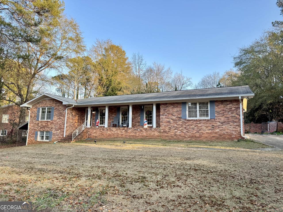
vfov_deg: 56.8
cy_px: 106
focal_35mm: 24
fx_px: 196
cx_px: 142
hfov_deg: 71.6
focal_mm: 6.76
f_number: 1.78
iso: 80
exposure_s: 1/287
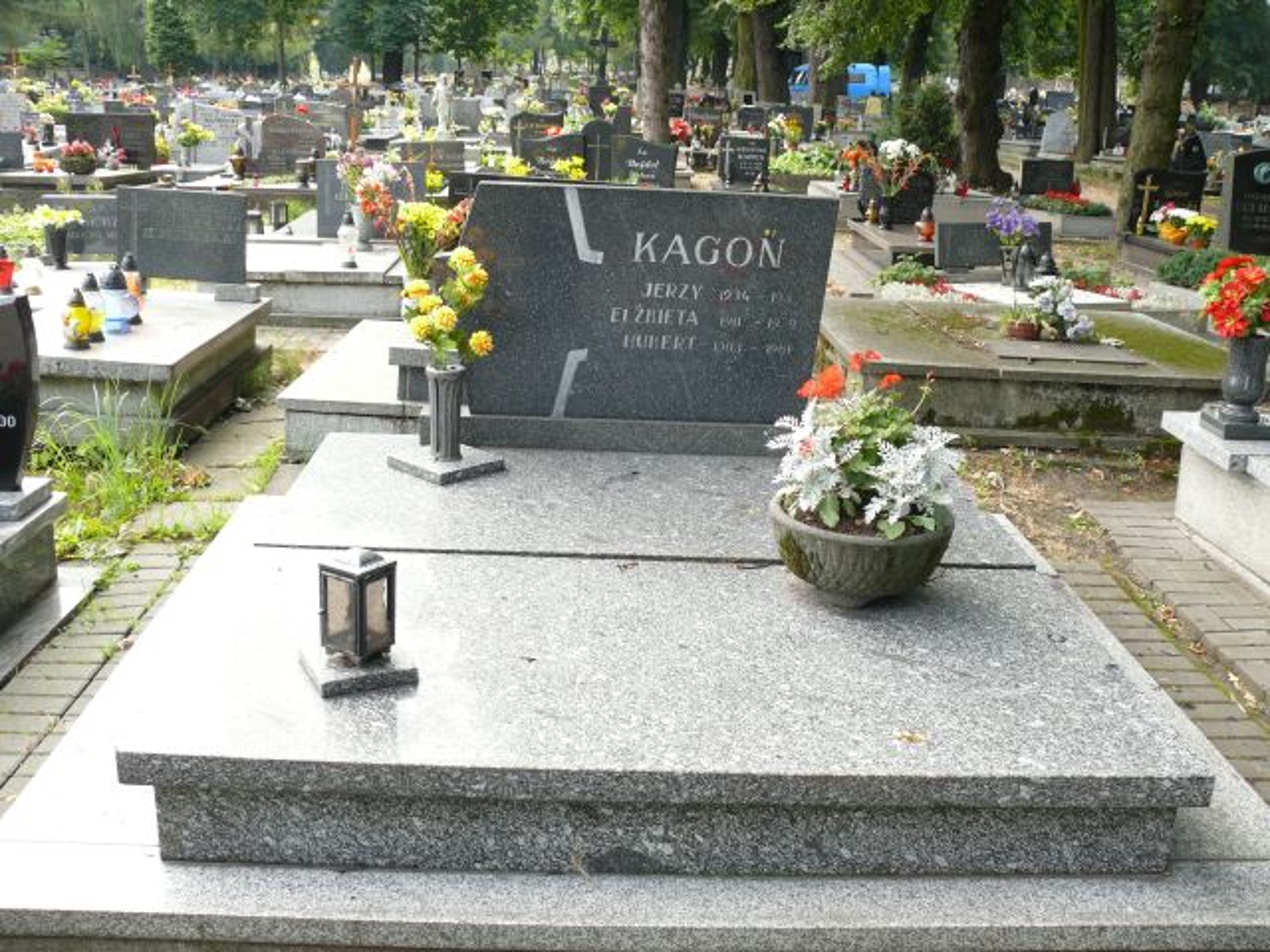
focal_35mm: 35
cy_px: 476
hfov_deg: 52.6
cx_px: 635
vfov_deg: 40.7
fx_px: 1284
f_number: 3.2
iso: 100
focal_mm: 7.4
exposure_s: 1/125
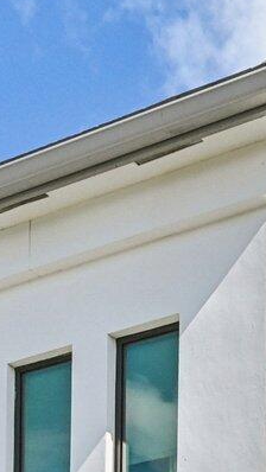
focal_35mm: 97
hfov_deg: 11.3
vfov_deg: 18.9
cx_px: 522
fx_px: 1216
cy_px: 740
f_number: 8
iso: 1000
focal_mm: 18
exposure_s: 1/2500
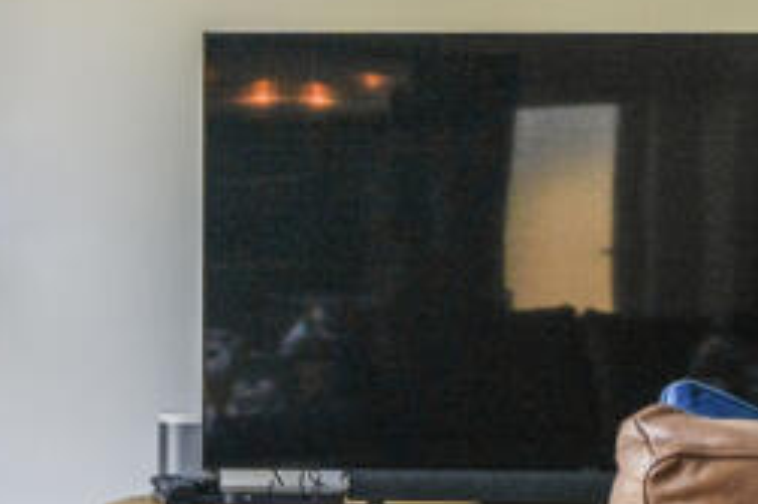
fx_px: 3009
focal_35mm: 143
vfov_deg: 9.6
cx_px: -112
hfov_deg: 14.0
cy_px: 213
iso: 200
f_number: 4.5
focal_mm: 35
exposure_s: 1/500
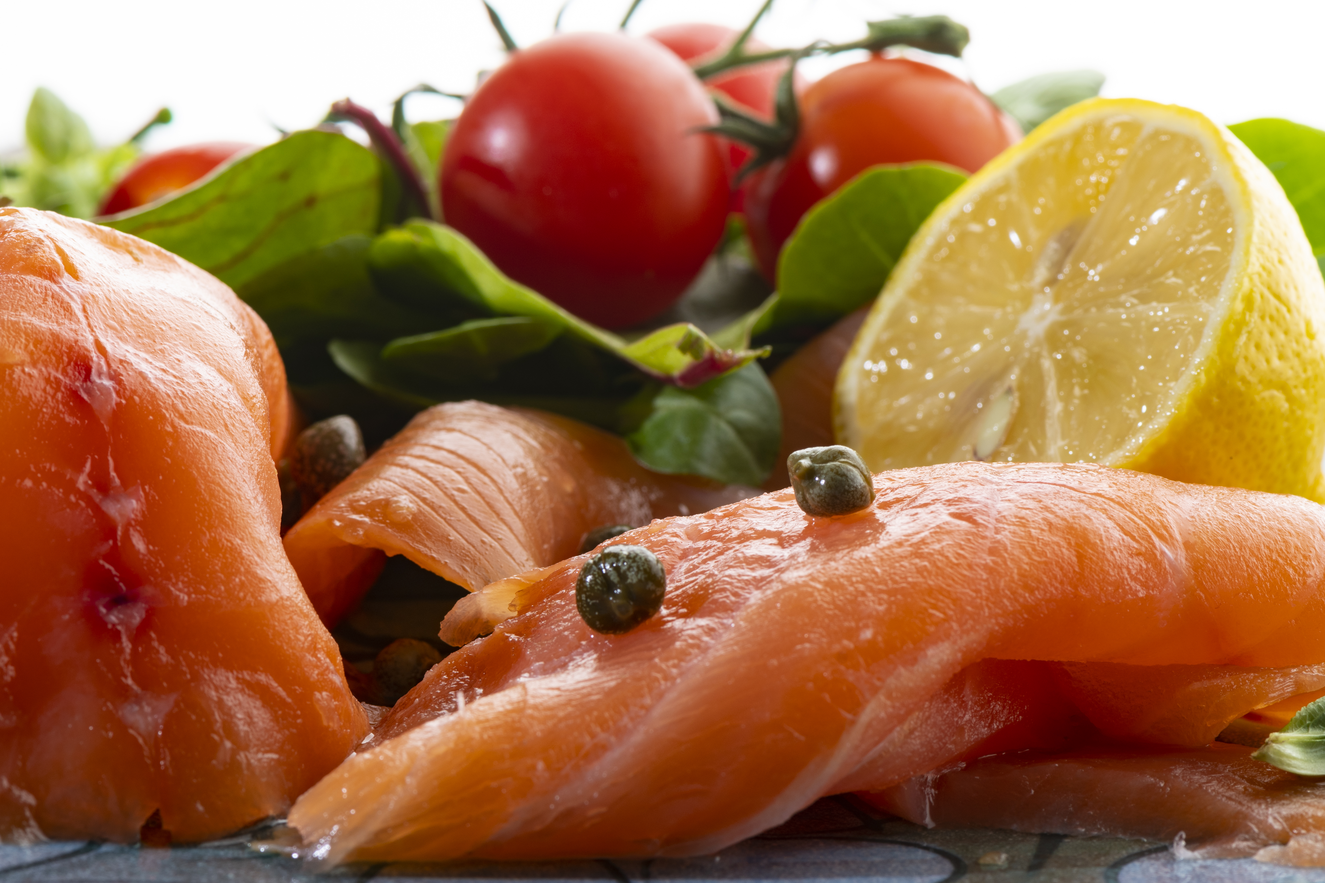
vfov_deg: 8.7
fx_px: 5796
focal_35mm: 158
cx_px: 662
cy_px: 442
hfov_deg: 13.0
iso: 100
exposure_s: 1/200
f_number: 14
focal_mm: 105
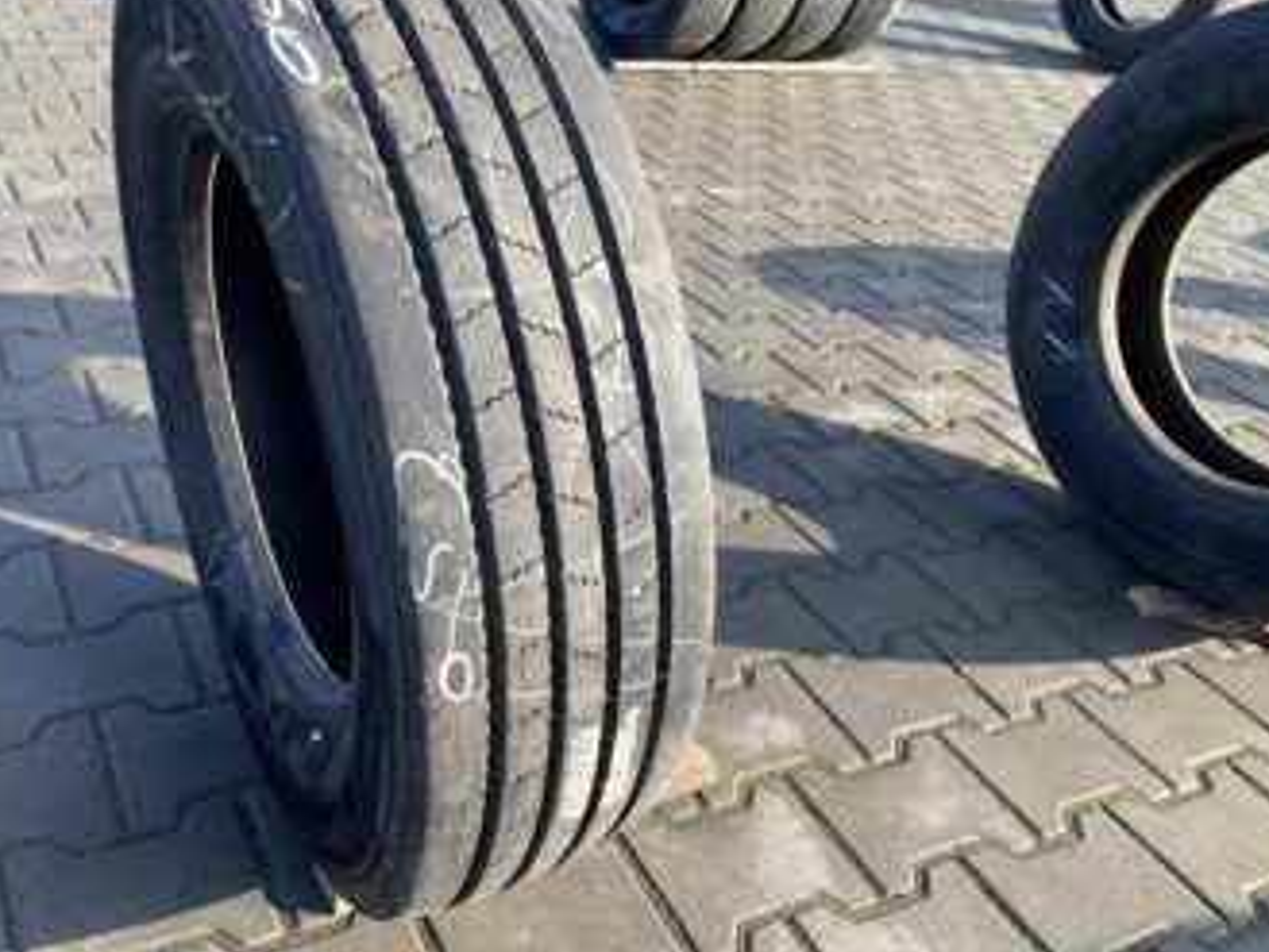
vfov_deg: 41.7
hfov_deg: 53.7
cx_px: 544
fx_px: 1247
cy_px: 407
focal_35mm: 34
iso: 32
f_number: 1.8
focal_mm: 4.25
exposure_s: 1/414
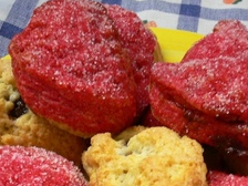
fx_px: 559
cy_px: 198
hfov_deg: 25.0
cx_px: 136
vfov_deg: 18.3
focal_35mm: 78
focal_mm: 5.8
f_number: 2.8
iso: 100
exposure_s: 1/15
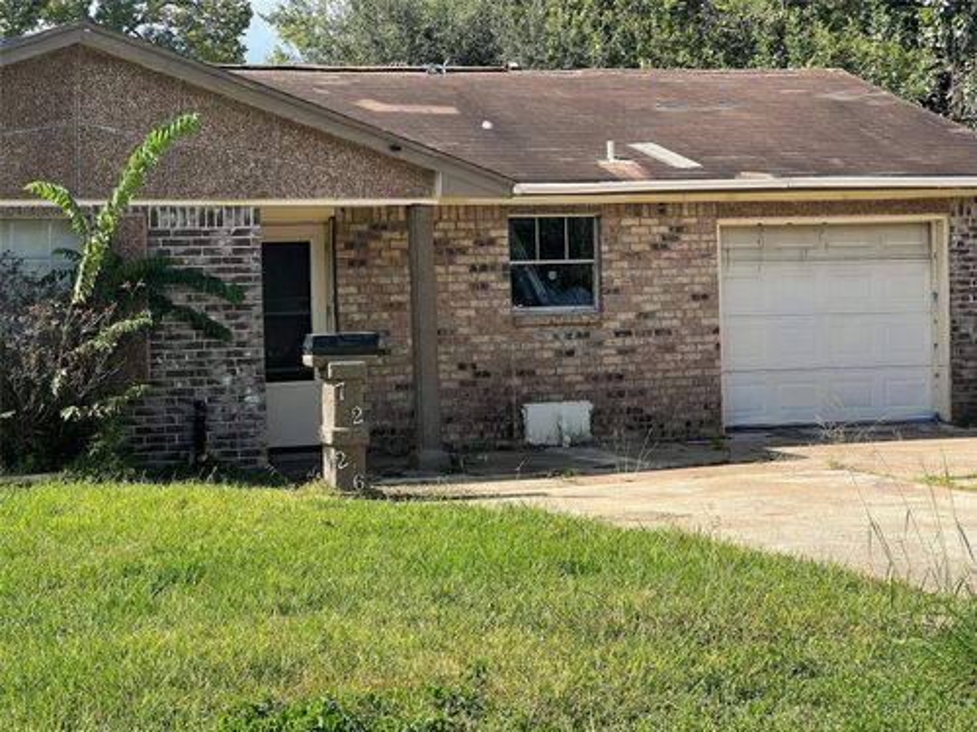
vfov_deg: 19.1
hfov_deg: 25.3
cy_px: 366
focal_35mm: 77
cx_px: 488
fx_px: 2173
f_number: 2.8
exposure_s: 1/494
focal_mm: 9
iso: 32
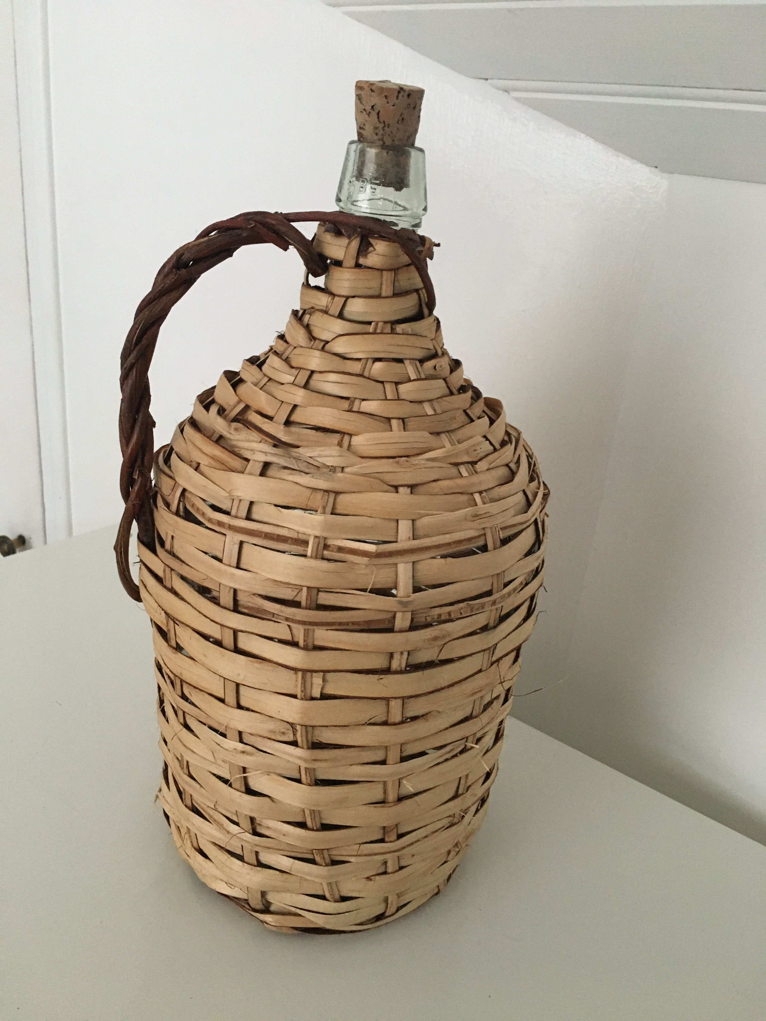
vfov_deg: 61.7
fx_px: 856
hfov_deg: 48.2
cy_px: 510
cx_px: 383
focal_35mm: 29
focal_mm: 4.15
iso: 250
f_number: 2.2
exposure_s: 1/33
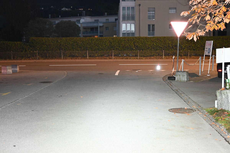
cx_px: 115
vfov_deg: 28.1
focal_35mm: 48
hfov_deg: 41.1
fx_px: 307
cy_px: 76
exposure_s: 1/8
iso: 3200
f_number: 6.3
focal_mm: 48
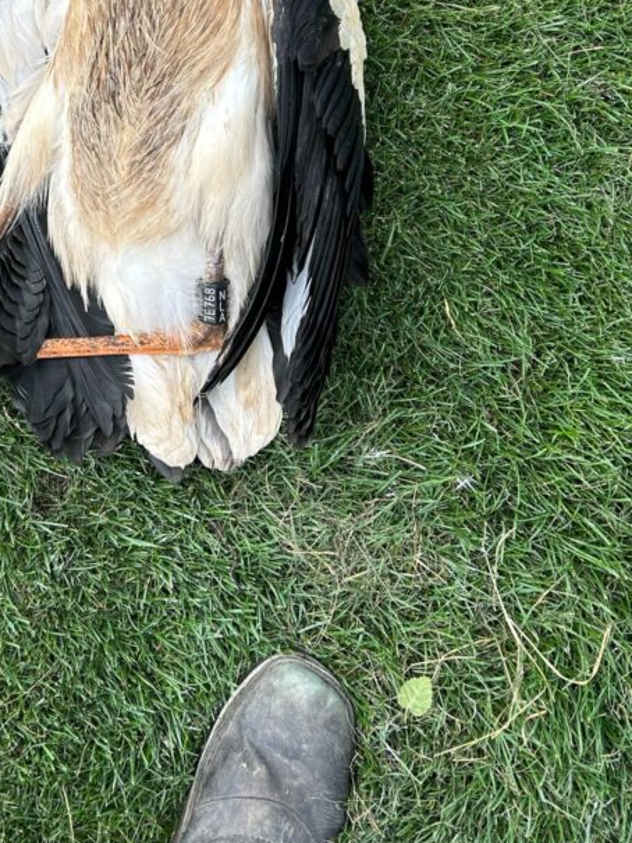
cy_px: 167
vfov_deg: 41.1
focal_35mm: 44
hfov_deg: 31.9
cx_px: 113
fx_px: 1071
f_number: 1.5
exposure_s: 1/1252
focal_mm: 5.7
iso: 50
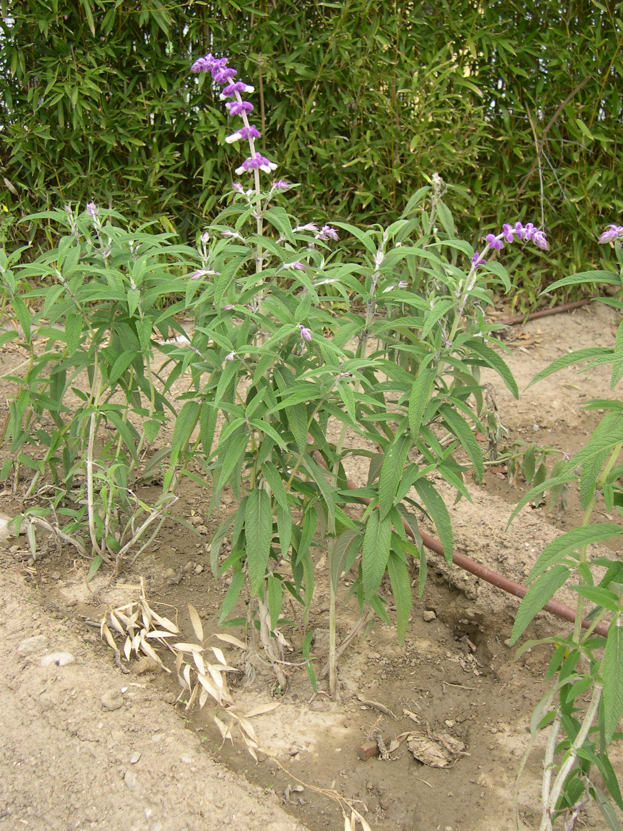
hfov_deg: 37.7
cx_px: 312
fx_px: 912
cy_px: 416
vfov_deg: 49.0
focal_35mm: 38
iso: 100
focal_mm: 8
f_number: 2.8
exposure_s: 1/360
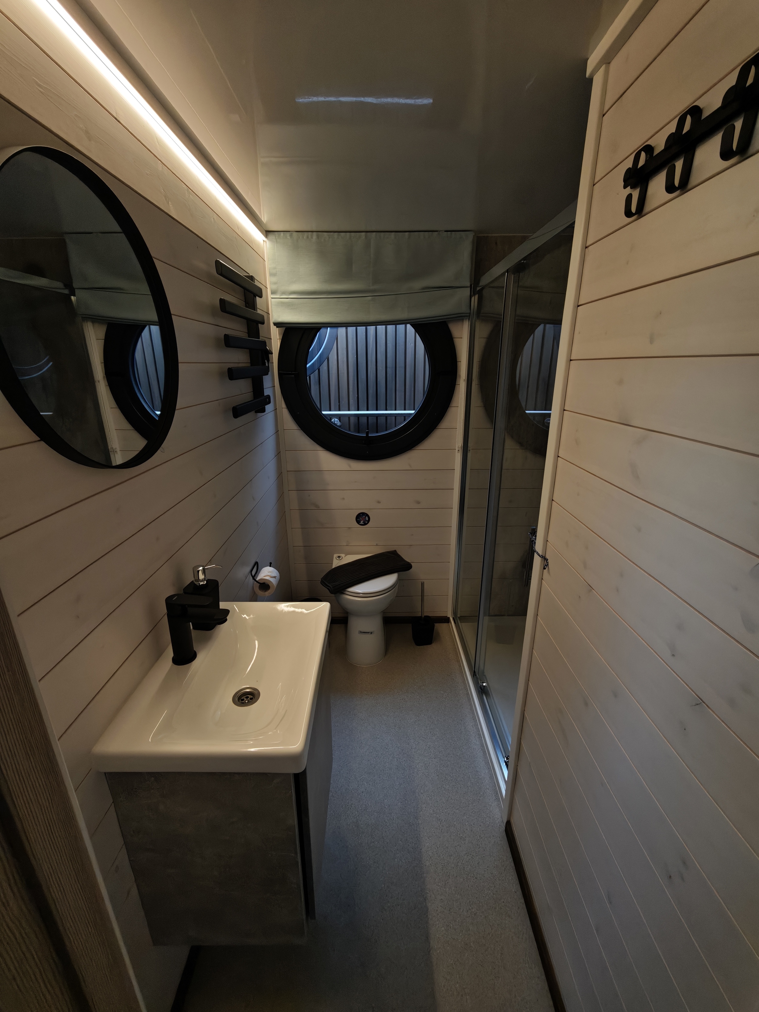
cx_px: 380
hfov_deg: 85.7
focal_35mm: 14
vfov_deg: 102.1
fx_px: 409
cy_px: 506
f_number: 2.2
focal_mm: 2.13
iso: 200
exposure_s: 1/100
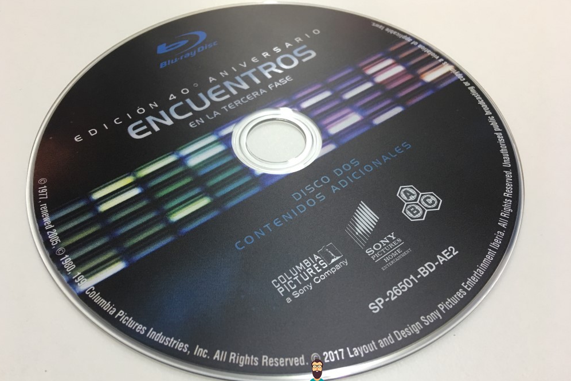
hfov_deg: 60.3
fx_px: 492
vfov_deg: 42.3
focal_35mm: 31
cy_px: 199
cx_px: 280
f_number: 2.2
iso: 50
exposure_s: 1/17
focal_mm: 4.15
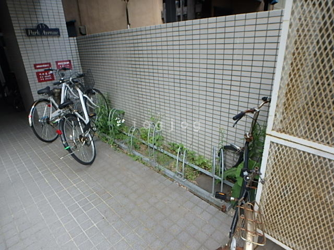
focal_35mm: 21
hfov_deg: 79.0
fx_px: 203
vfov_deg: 63.4
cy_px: 125
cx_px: 167
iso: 125
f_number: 3.5
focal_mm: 3.7
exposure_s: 1/100
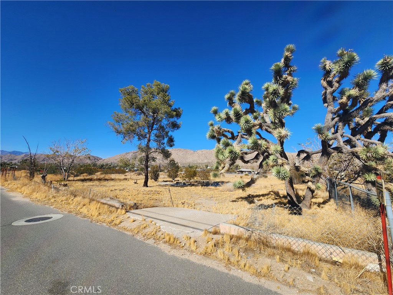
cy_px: 148
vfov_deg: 89.9
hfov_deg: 106.2
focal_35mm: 13
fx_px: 148
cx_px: 196
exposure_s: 1/2180
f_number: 2.2
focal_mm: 2.2
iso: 50
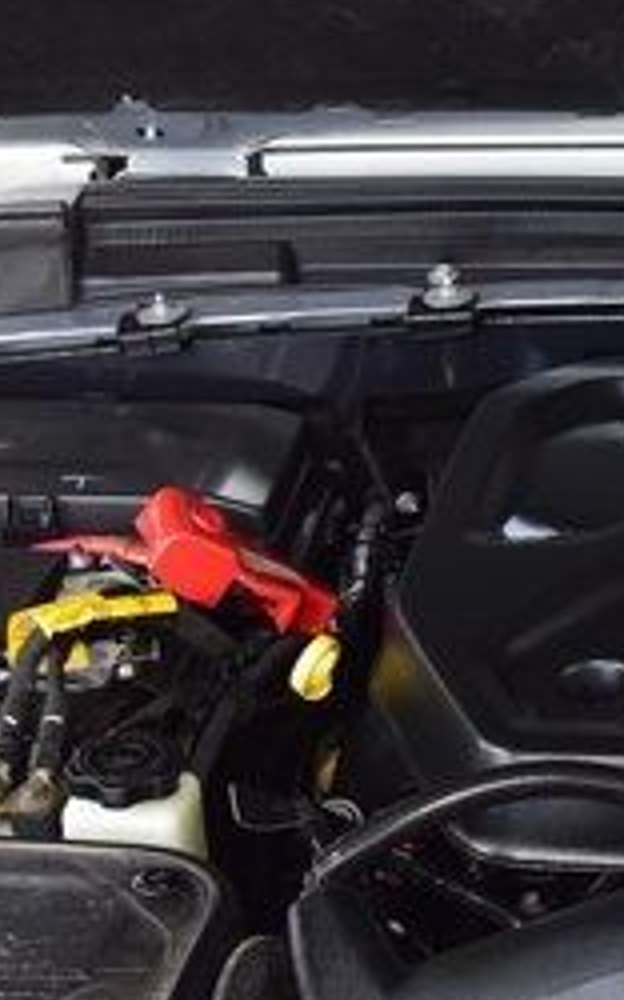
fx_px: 2561
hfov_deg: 13.3
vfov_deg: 22.1
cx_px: 872
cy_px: 506
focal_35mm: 94
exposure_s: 1/15
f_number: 6.3
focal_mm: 24
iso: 1600
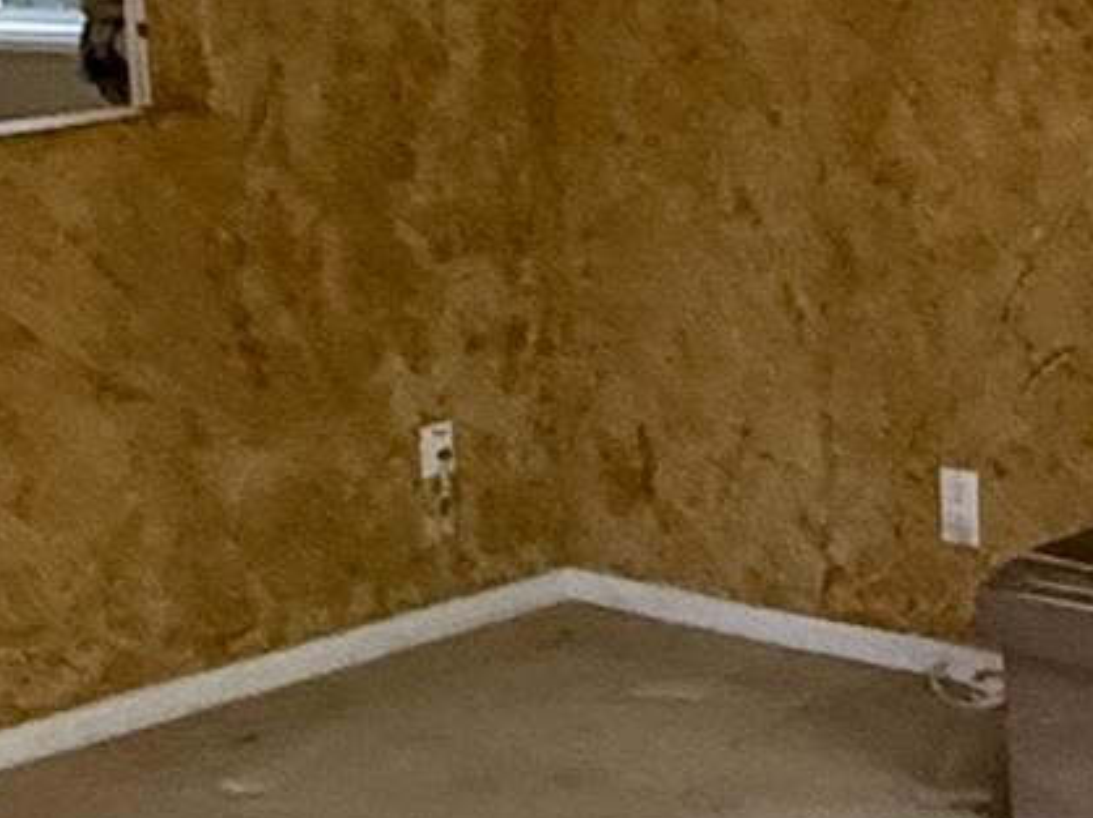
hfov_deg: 19.0
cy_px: 227
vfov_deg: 14.3
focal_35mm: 103
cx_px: 766
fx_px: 3250
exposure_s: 1/60
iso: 320
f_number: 2.2
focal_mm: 2.22
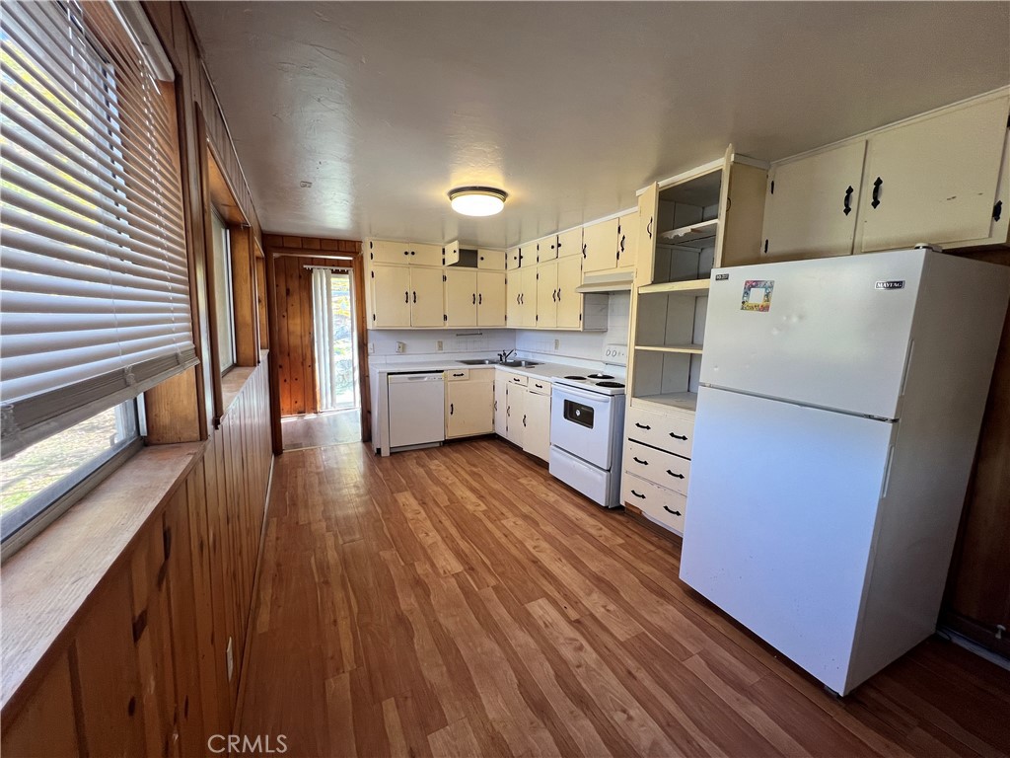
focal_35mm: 13
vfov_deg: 89.9
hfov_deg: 106.2
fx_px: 379
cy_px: 379
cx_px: 505
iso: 125
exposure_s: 1/120
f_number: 1.8
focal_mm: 1.57
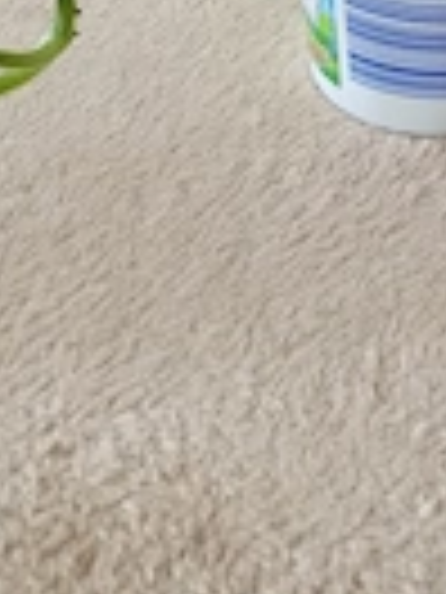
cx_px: 626
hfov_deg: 16.7
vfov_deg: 20.6
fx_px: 1409
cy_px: -284
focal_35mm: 82
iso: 803
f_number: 1.8
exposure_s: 1/25
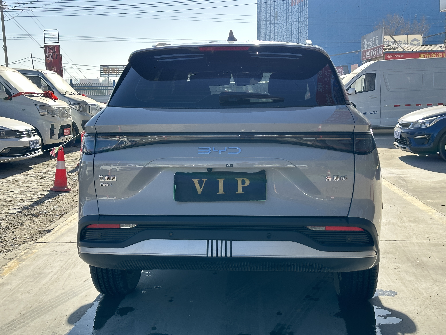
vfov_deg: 30.3
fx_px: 618
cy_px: 168
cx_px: 223
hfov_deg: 39.7
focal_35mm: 48
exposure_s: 1/1323
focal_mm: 6.86
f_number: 1.78
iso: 64
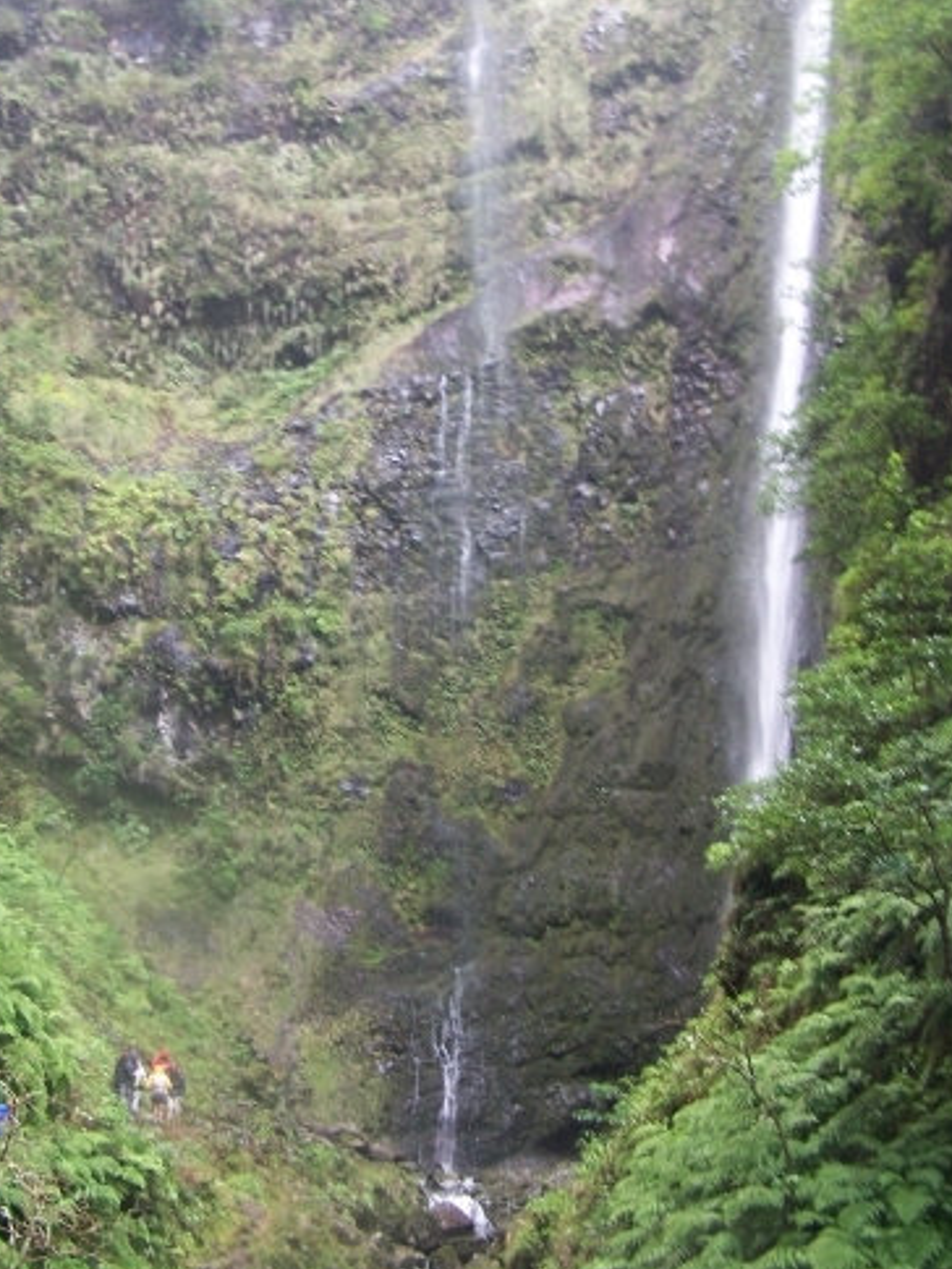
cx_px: 403
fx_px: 1723
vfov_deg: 40.3
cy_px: 544
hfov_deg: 30.8
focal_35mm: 47
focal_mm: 6.3
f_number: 2.8
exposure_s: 1/25
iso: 140
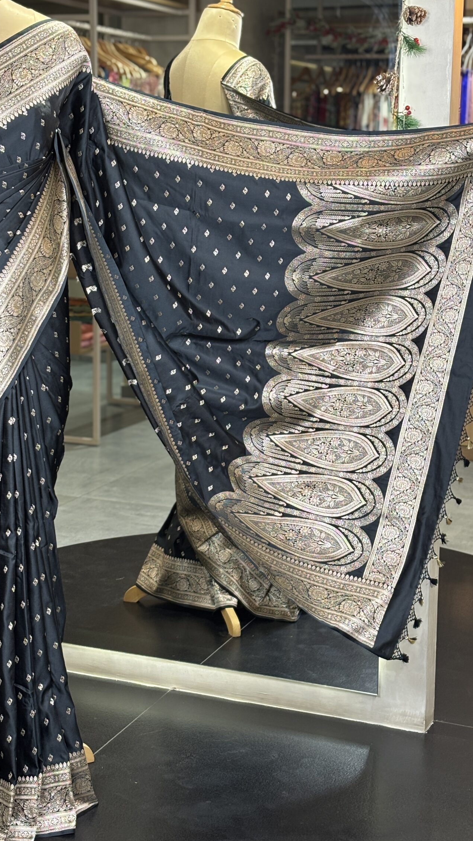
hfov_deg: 18.8
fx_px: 1427
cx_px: 173
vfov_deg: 32.8
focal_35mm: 64
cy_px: 394
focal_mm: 5.96
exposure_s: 1/50
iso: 80
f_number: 1.6
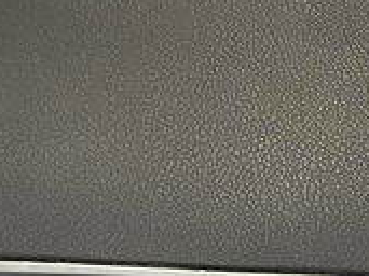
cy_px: -147
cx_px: 365
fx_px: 1246
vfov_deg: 12.0
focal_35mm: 117
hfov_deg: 16.5
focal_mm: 4.2
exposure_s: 1/41
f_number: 1.6
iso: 250
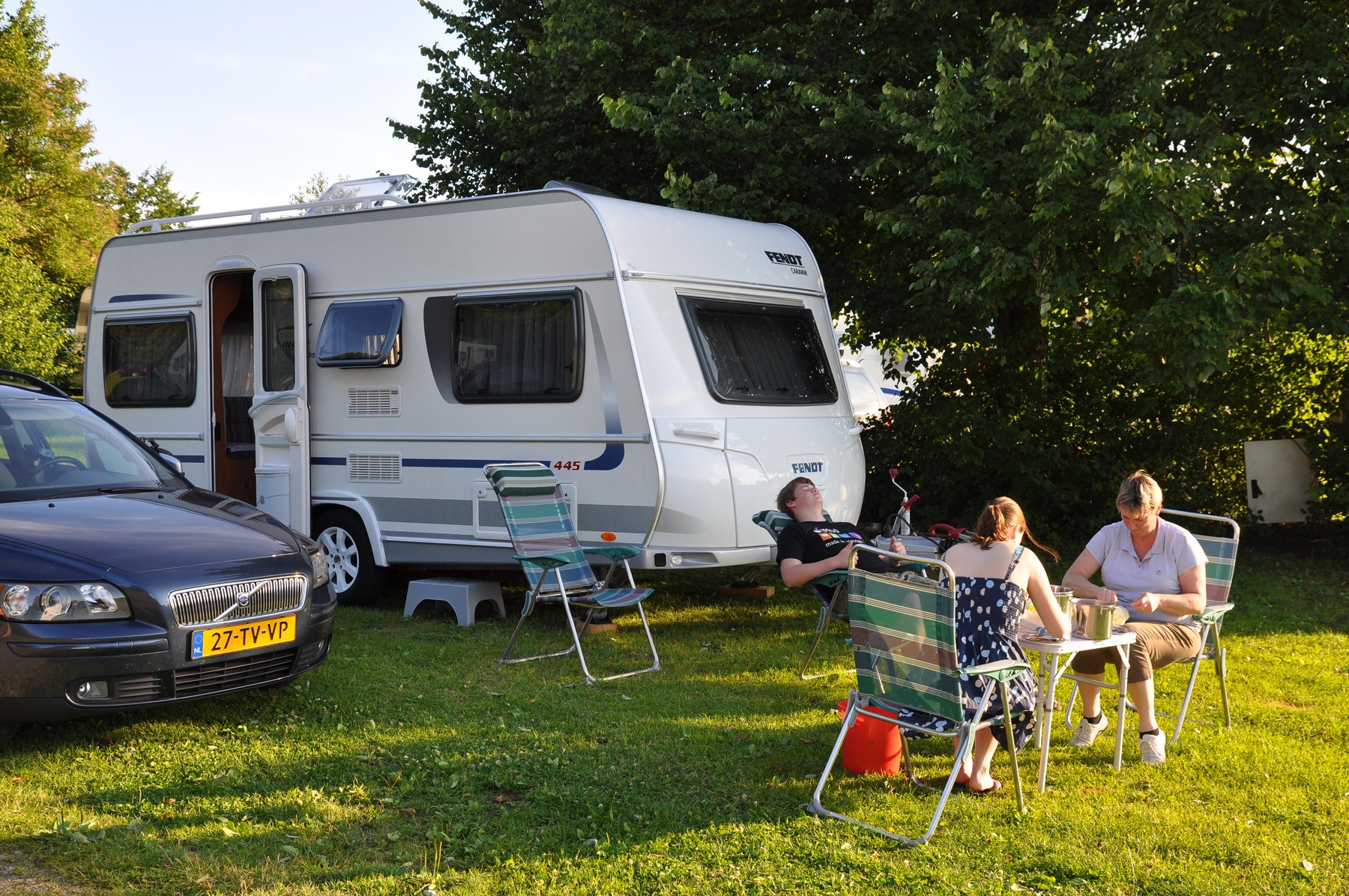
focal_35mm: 45
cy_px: 448
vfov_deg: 29.8
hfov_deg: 43.6
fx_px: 1684
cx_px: 674
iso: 200
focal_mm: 30
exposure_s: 1/160
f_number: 6.3
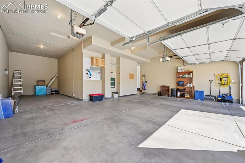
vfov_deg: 81.2
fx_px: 95
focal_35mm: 14
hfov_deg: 104.3
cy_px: 82
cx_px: 122
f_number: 11
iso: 160
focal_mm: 14
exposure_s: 1/15
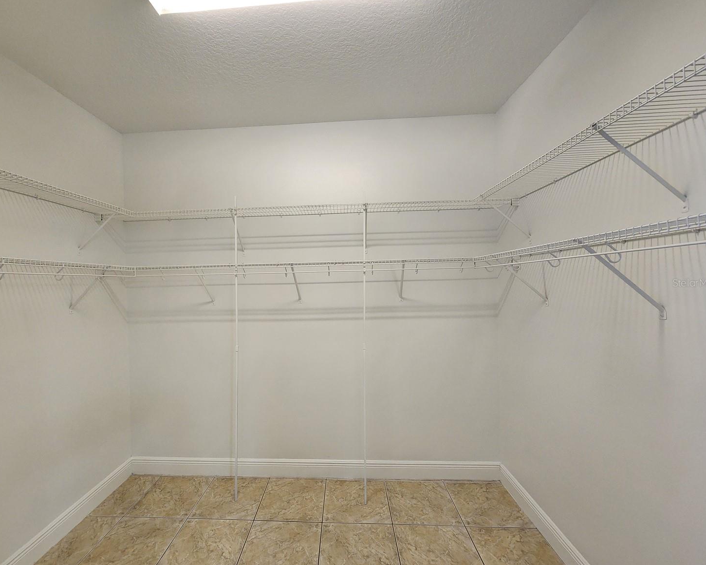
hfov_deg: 100.6
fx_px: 293
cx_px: 329
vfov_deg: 88.0
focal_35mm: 14
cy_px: 282
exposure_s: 1/60
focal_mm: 2.2
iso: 250
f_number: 2.2
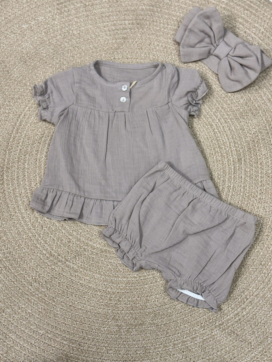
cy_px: 181
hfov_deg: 30.3
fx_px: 503
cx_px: 136
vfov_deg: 39.7
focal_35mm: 48
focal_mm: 6.76
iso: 100
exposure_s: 1/100
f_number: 1.78
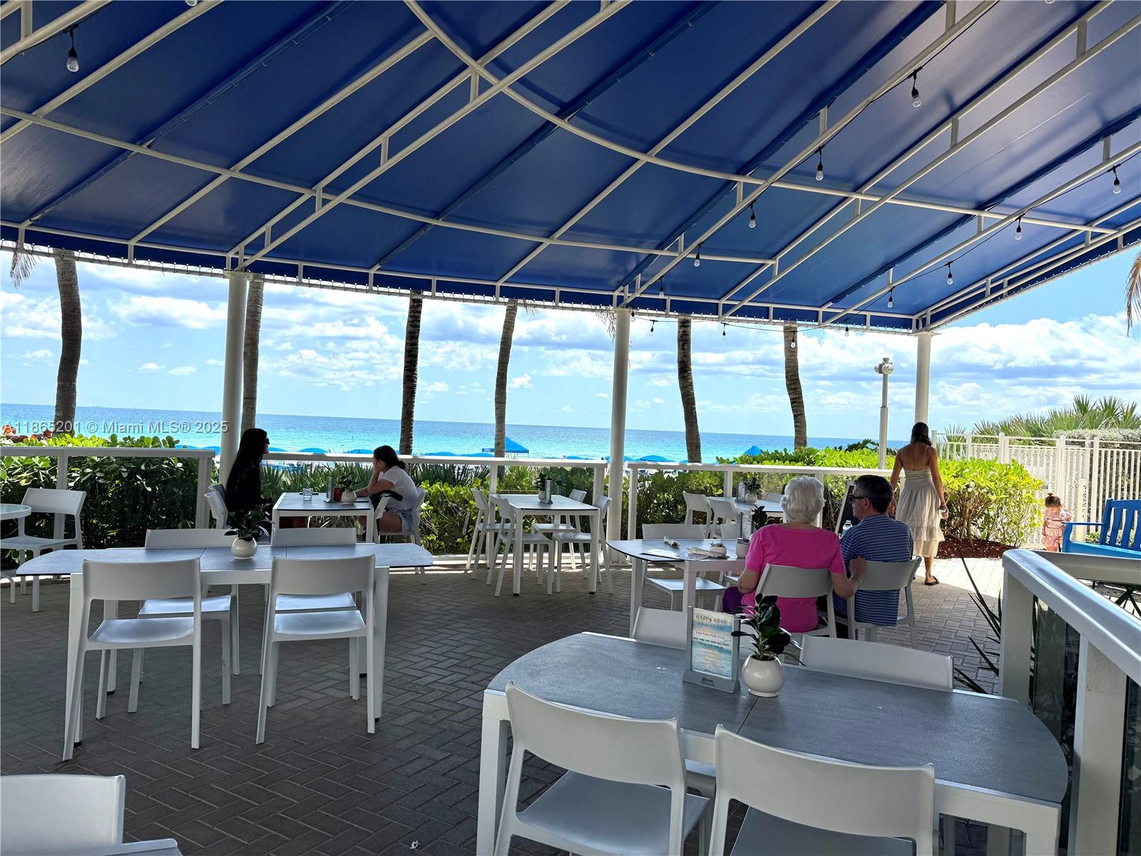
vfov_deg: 56.8
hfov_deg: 71.6
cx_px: 570
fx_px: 791
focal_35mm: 24
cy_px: 428
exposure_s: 1/3953
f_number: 1.78
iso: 80
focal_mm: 6.76
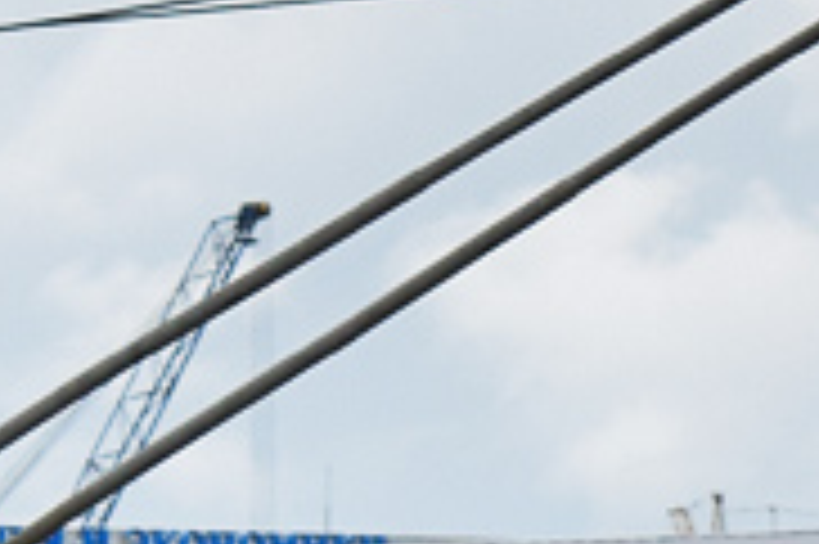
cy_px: 953
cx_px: -243
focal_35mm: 495
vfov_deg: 2.8
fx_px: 11251
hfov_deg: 4.2
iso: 400
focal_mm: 50
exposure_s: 1/1000
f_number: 5.6
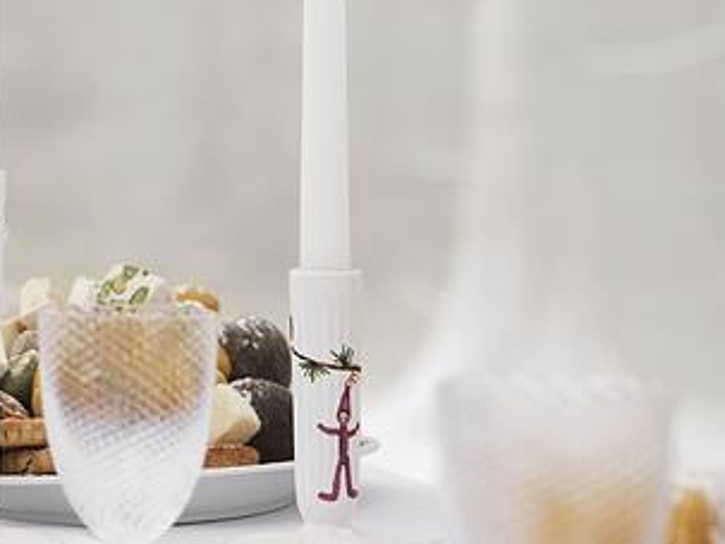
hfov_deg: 13.5
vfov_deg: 10.3
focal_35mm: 143
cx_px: -123
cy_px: 36
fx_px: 2994
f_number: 3.6
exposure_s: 1/100
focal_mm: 63
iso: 100
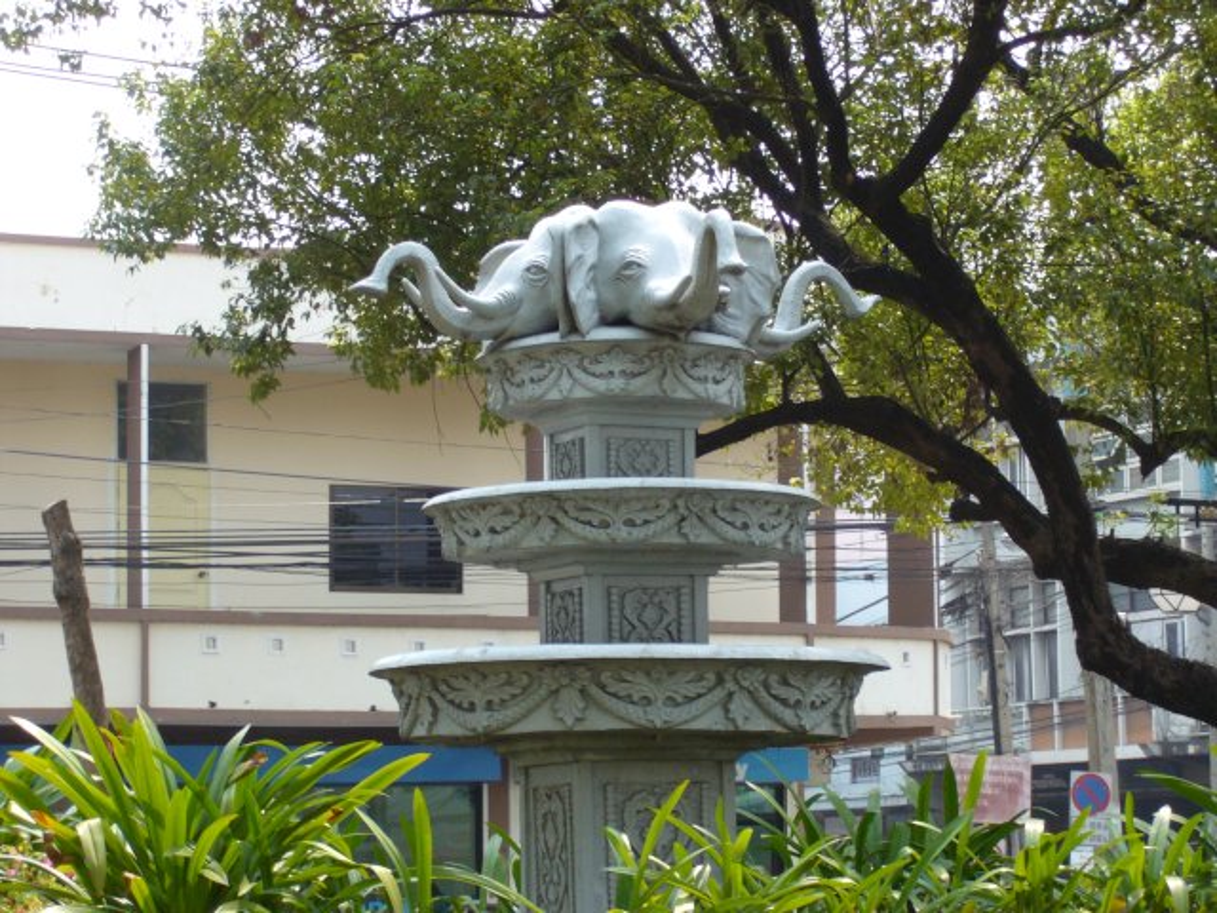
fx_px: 3692
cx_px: 608
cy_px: 456
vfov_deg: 14.1
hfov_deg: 18.7
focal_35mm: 105
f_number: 5
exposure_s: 1/200
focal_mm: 17.4
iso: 100
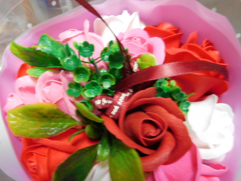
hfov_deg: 69.4
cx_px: 120
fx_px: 174
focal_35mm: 25
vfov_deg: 54.9
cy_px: 90
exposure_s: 1/8
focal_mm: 4.5
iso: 400
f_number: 3.4
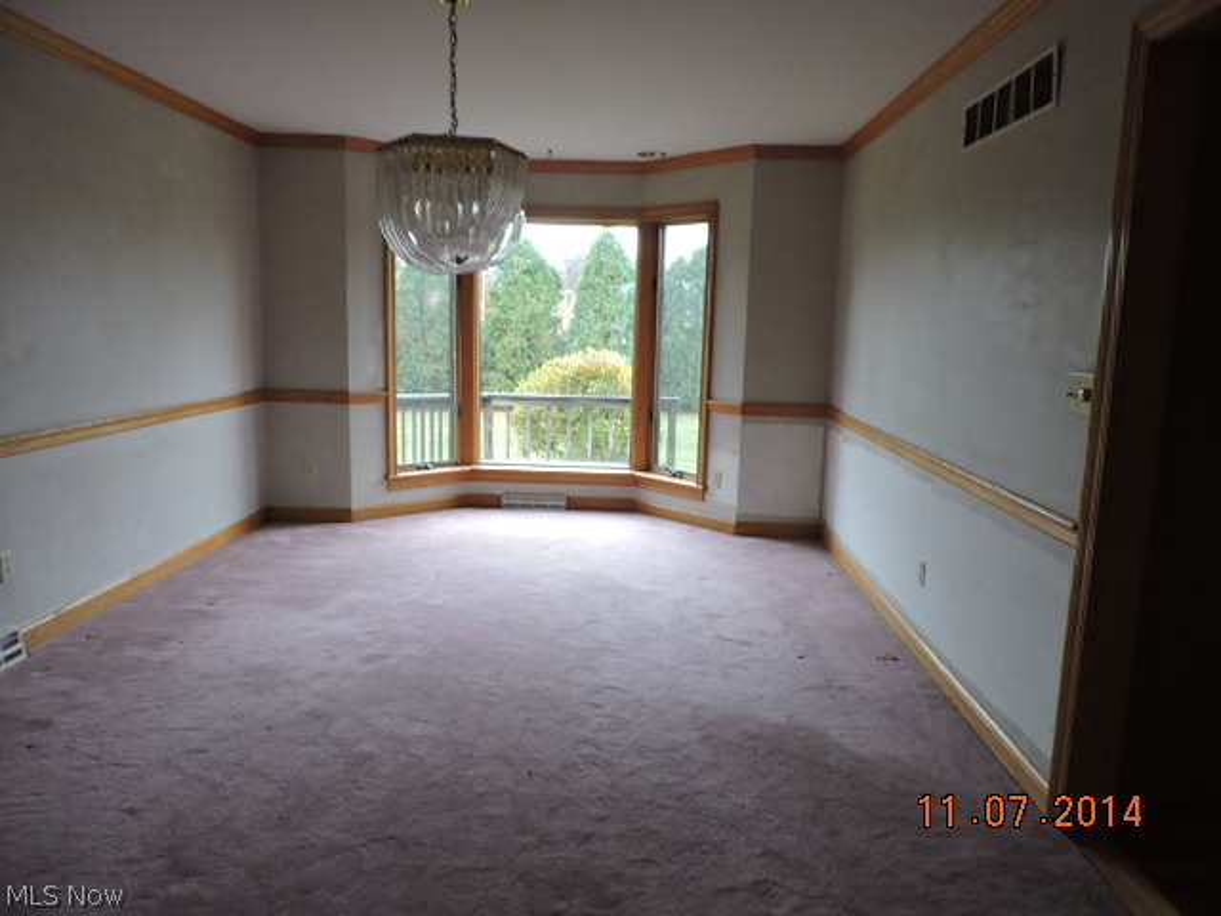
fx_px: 847
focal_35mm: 24
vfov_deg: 56.8
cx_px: 610
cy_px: 458
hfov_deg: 71.6
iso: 320
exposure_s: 1/30
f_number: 3
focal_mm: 4.3
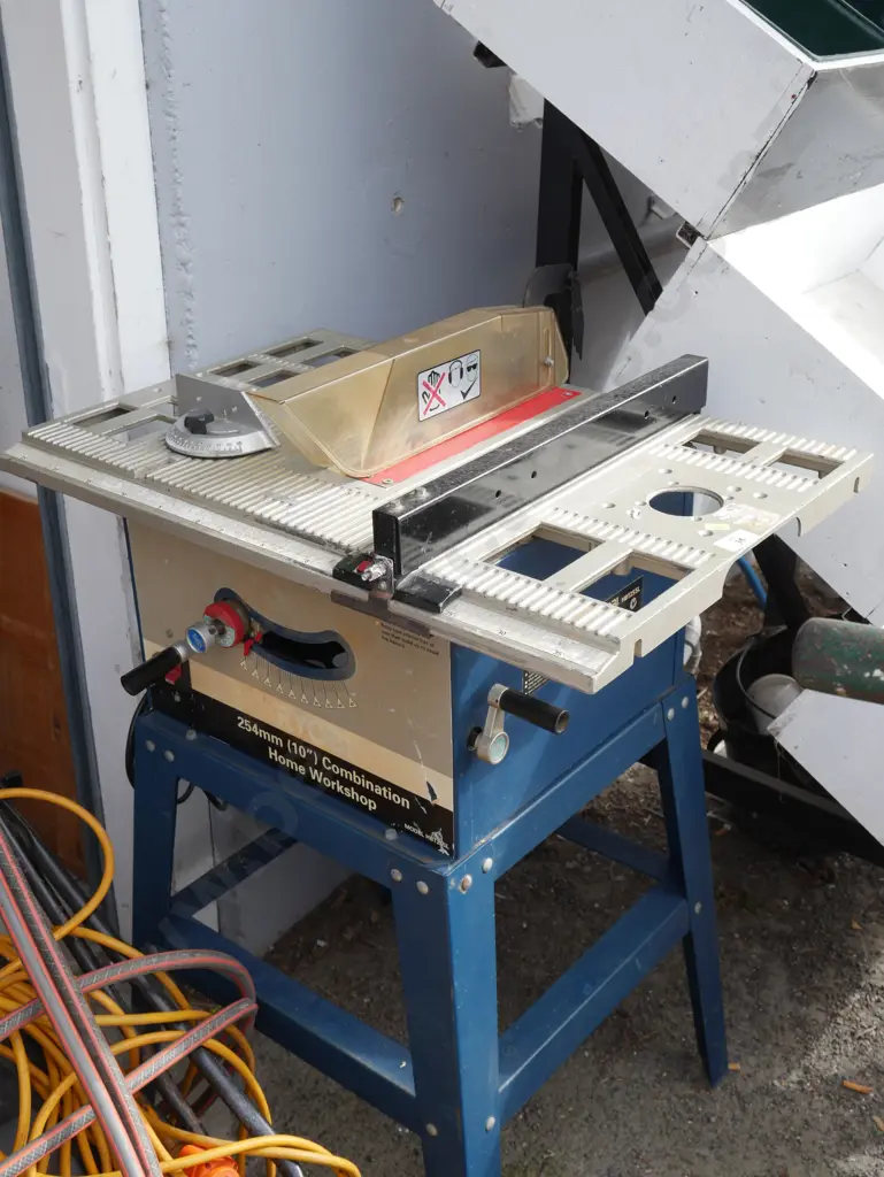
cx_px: 442
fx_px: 1361
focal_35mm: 40
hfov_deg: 36.0
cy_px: 588
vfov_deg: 46.8
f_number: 6.3
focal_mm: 20
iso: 200
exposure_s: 1/200
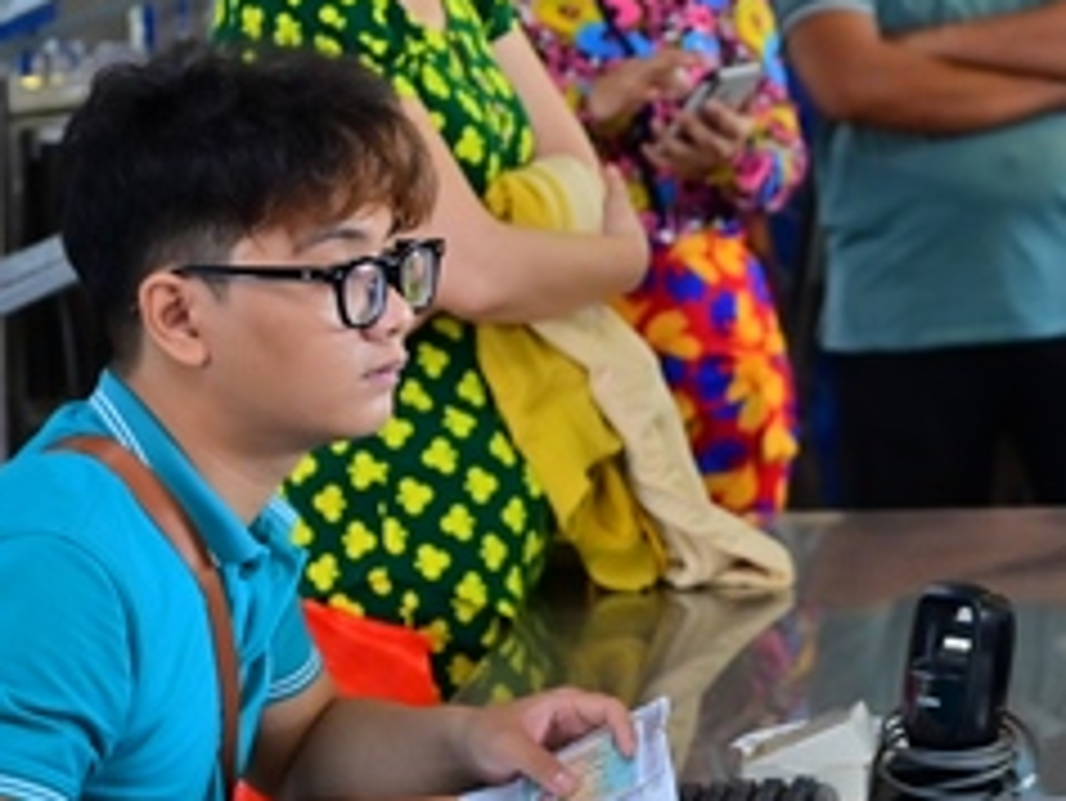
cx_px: 1111
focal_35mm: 174
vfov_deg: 8.5
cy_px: 268
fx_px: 5361
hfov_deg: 11.2
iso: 1250
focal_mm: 66
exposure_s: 1/125
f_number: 4.5
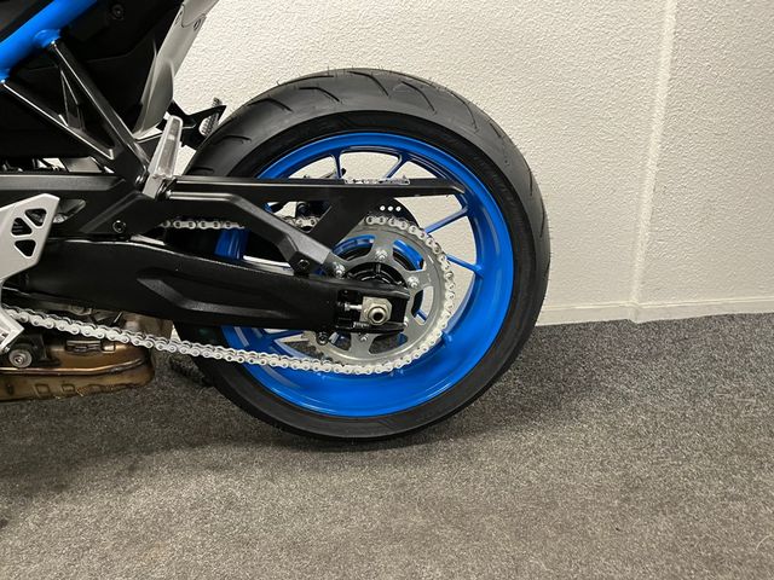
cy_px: 290
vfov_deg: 53.1
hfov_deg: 67.3
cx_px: 387
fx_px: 581
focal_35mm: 26
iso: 250
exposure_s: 1/50
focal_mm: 5.1
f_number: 1.6
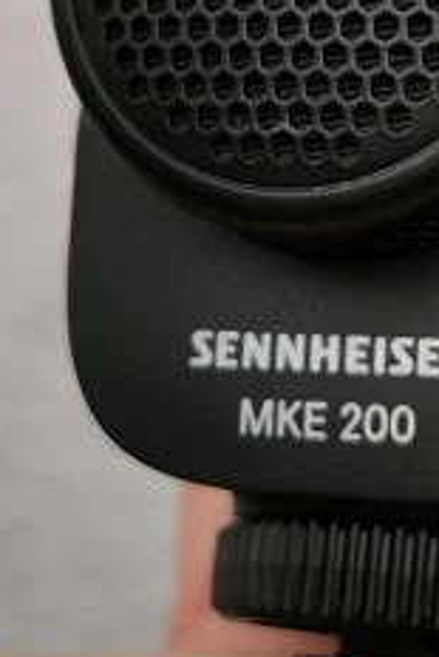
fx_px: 2685
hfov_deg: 9.3
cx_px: 283
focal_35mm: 147
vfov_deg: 13.9
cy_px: 119
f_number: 1.6
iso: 50
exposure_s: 1/180
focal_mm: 5.56
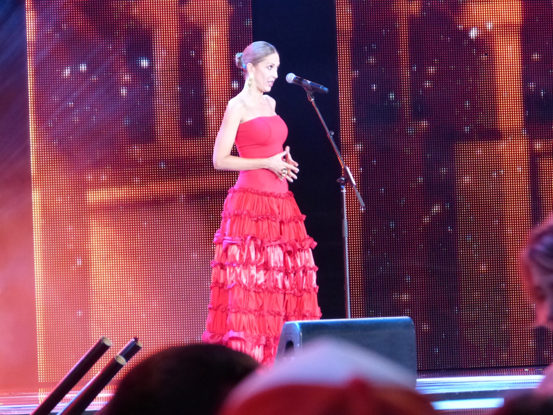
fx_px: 4537
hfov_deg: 7.0
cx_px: 276
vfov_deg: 5.2
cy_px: 208
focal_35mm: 284
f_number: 4
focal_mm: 51.1
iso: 800
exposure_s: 1/20
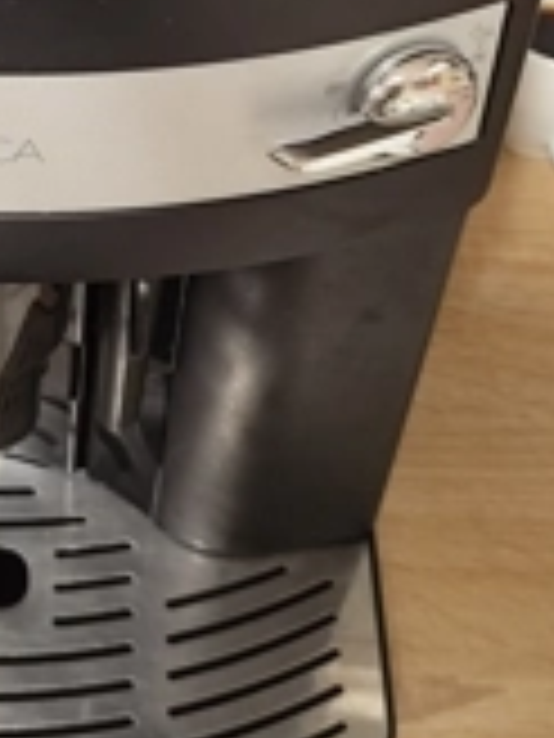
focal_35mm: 78
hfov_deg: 18.3
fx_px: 1664
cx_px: -41
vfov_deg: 24.4
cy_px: 90
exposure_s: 1/33.3
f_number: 1.65
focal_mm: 6.19
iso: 640
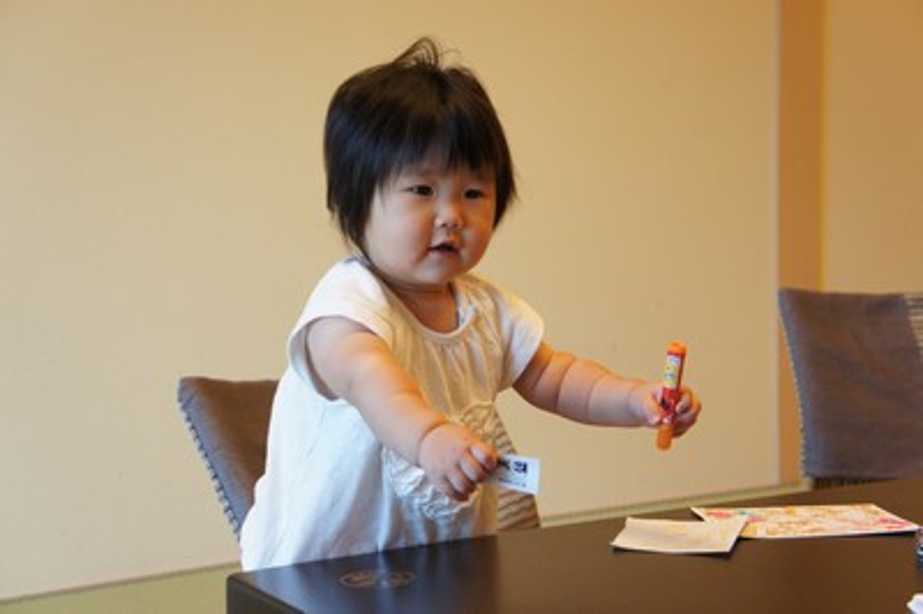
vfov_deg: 20.6
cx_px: 462
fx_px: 1691
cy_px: 307
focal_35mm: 66
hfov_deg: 30.5
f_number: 5
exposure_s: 1/80
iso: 1000
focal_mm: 44
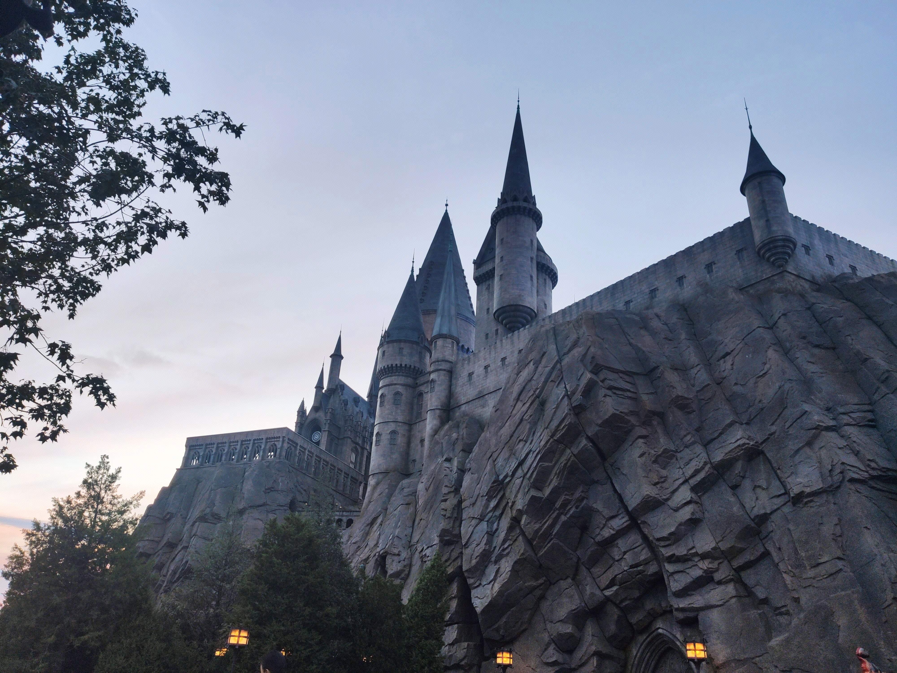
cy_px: 336
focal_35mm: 26
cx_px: 448
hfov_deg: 67.3
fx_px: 674
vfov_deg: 53.1
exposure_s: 1/100
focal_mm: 4.75
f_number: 1.75
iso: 157
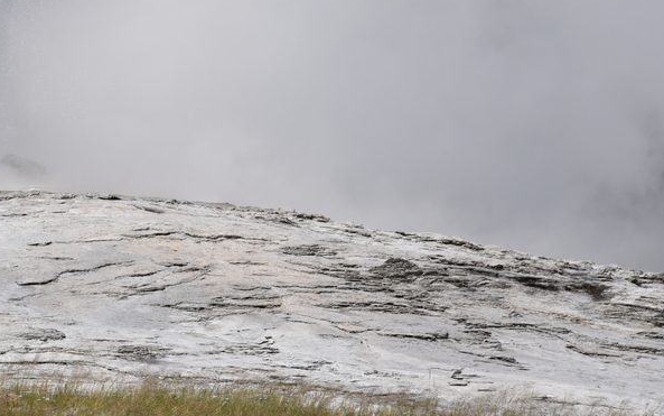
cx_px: 8
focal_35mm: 396
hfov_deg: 5.3
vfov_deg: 3.3
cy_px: -3
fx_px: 7168
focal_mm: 180
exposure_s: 1/400
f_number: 10
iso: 100
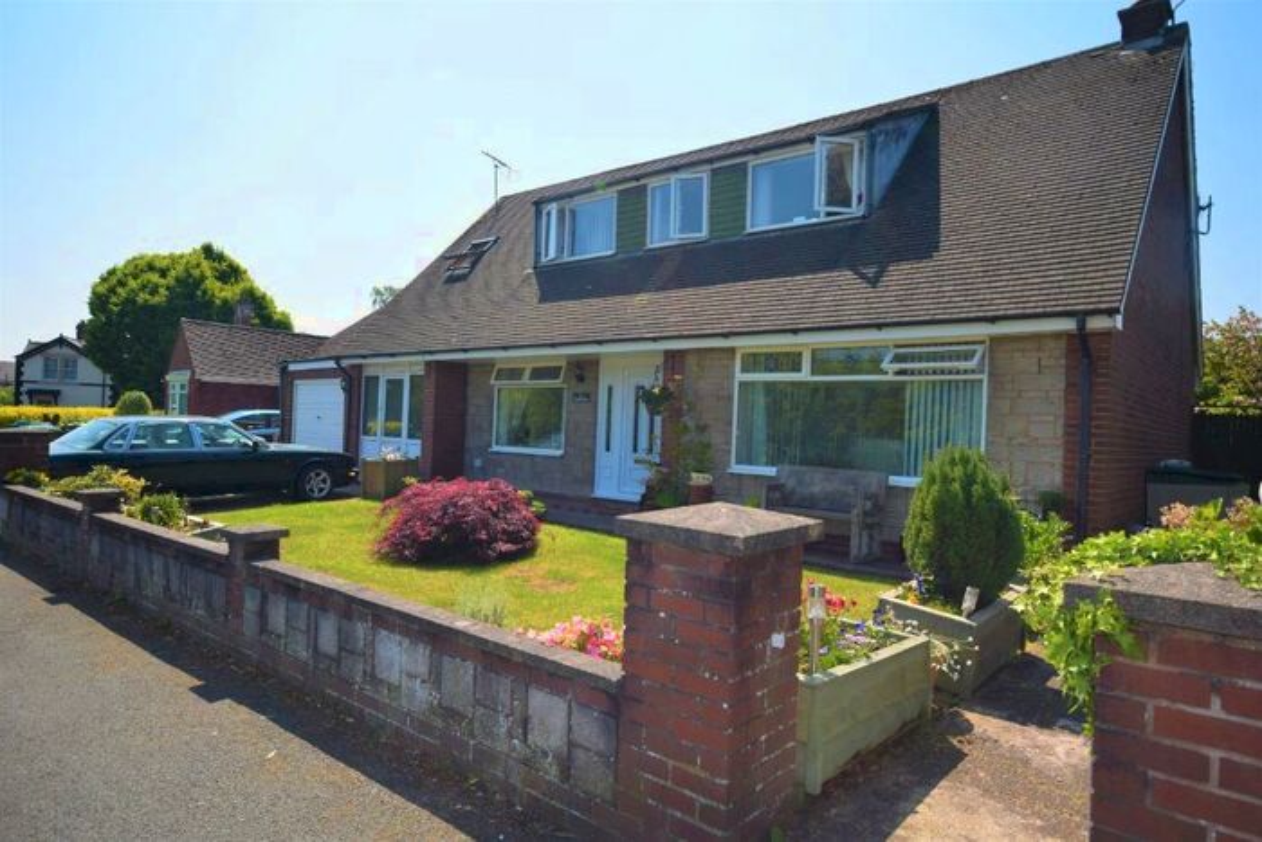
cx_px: 631
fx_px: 736
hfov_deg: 81.2
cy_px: 421
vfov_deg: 59.5
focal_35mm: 21
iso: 100
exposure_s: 1/200
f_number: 9
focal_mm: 14
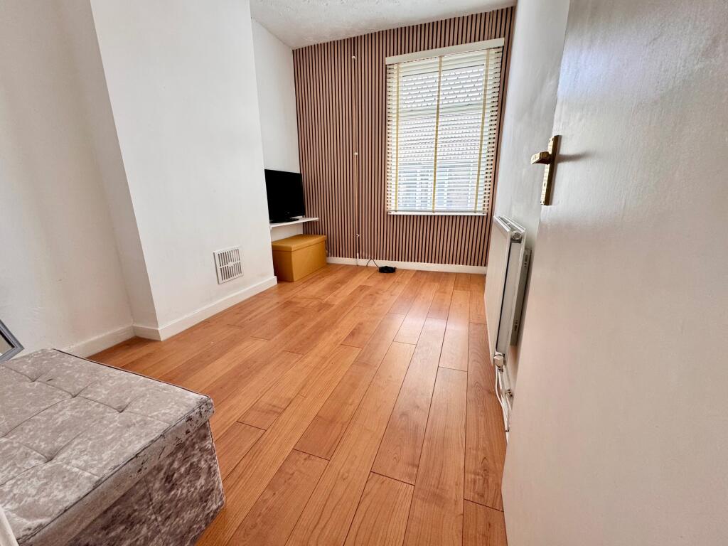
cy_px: 273
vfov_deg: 85.7
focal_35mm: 14
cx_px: 364
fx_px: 294
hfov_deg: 102.1
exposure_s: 1/99
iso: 160
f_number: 2.2
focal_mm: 2.22
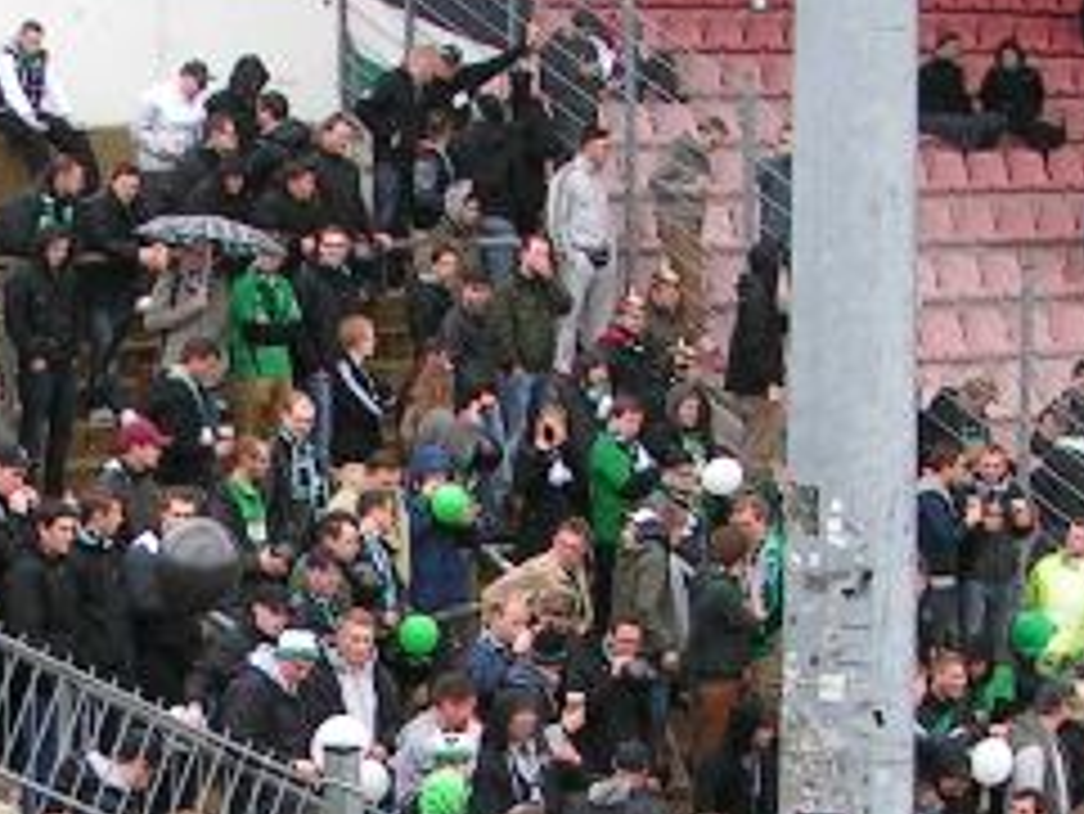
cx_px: 148
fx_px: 3948
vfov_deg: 11.6
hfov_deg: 15.5
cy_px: 859
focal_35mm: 126
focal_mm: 5.8
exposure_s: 1/100
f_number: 5.6
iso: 50
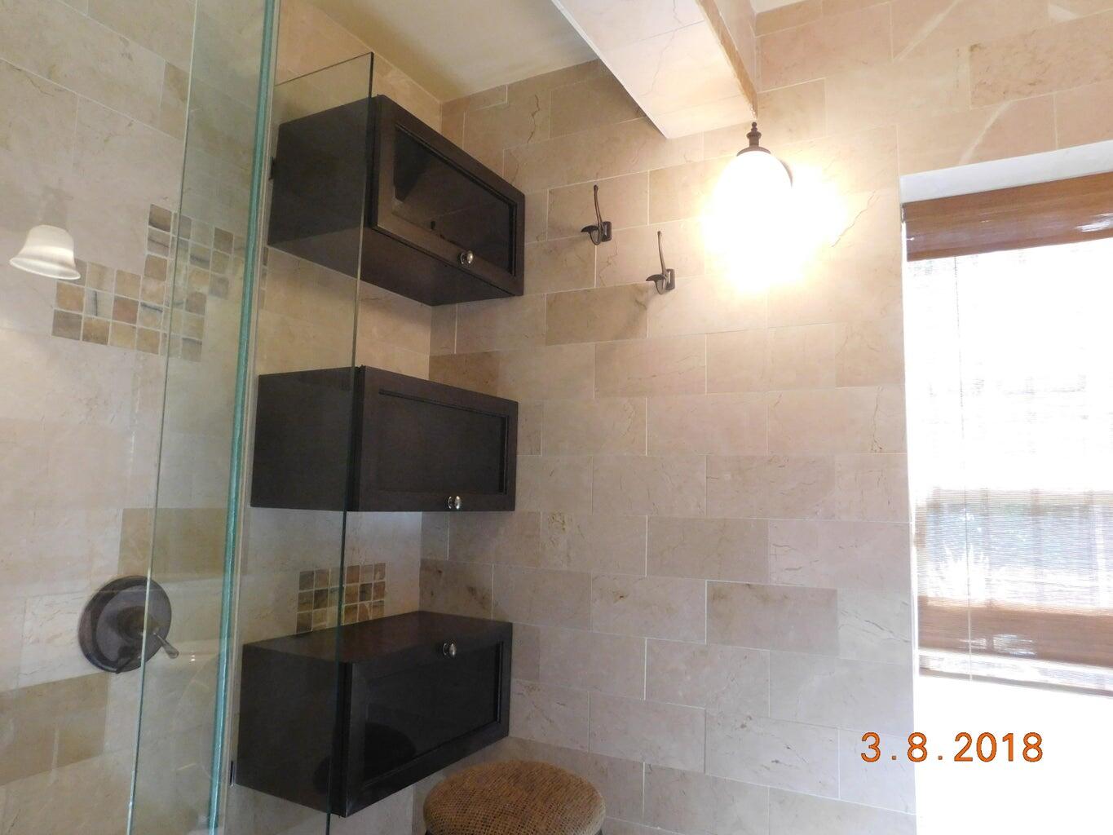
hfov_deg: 73.9
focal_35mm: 23
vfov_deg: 58.9
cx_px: 556
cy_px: 418
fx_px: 740
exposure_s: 1/25
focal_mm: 4
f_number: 3
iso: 400
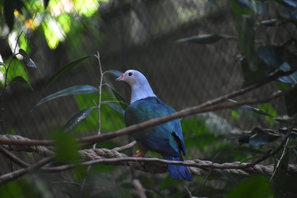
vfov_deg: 4.2
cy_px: 99
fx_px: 2722
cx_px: 148
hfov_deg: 6.2
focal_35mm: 330
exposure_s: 1/320
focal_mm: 220
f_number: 5.6
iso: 3200
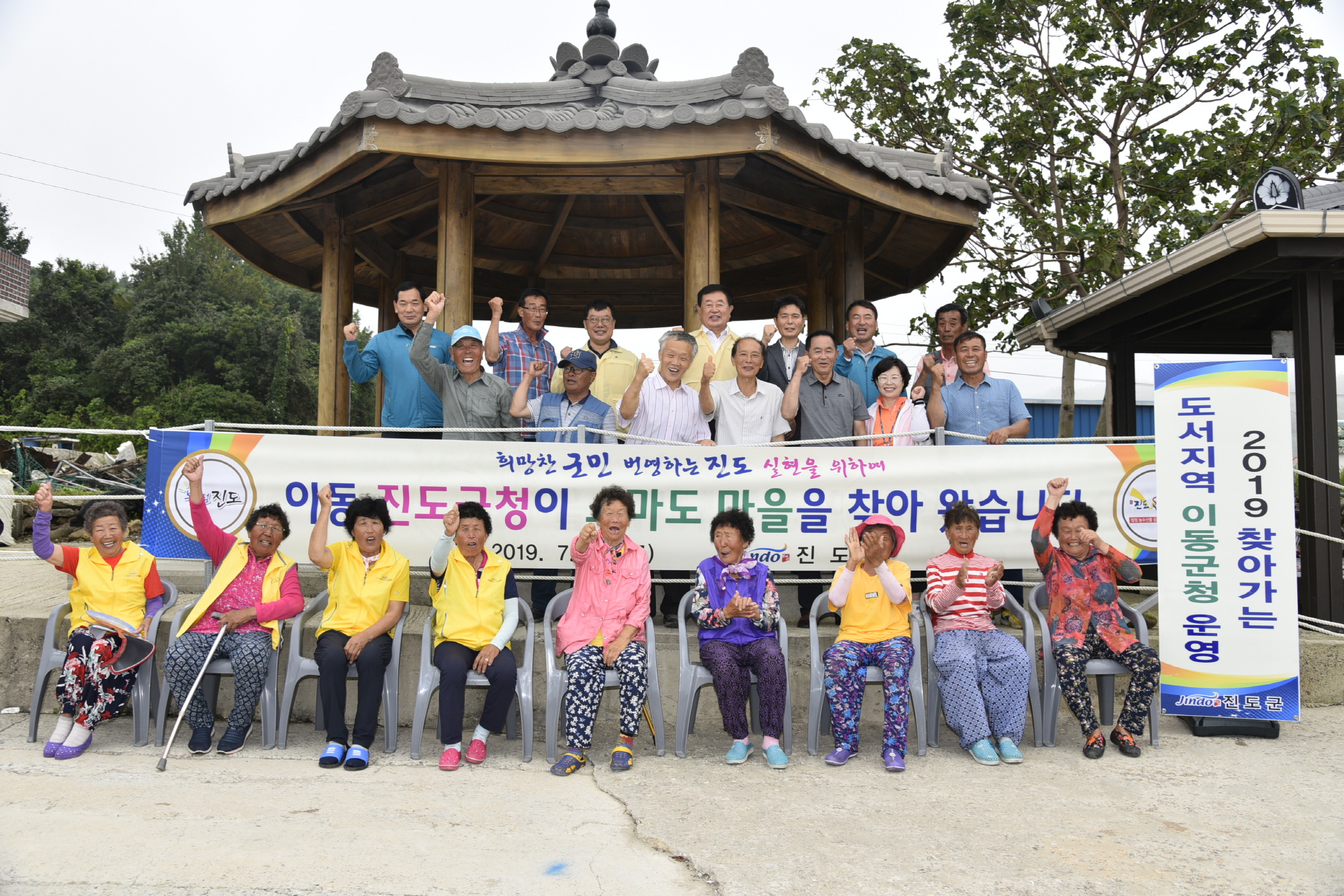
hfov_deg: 61.9
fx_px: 1120
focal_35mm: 30
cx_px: 672
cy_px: 448
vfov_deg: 43.6
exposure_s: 1/125
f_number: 5.6
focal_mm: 30
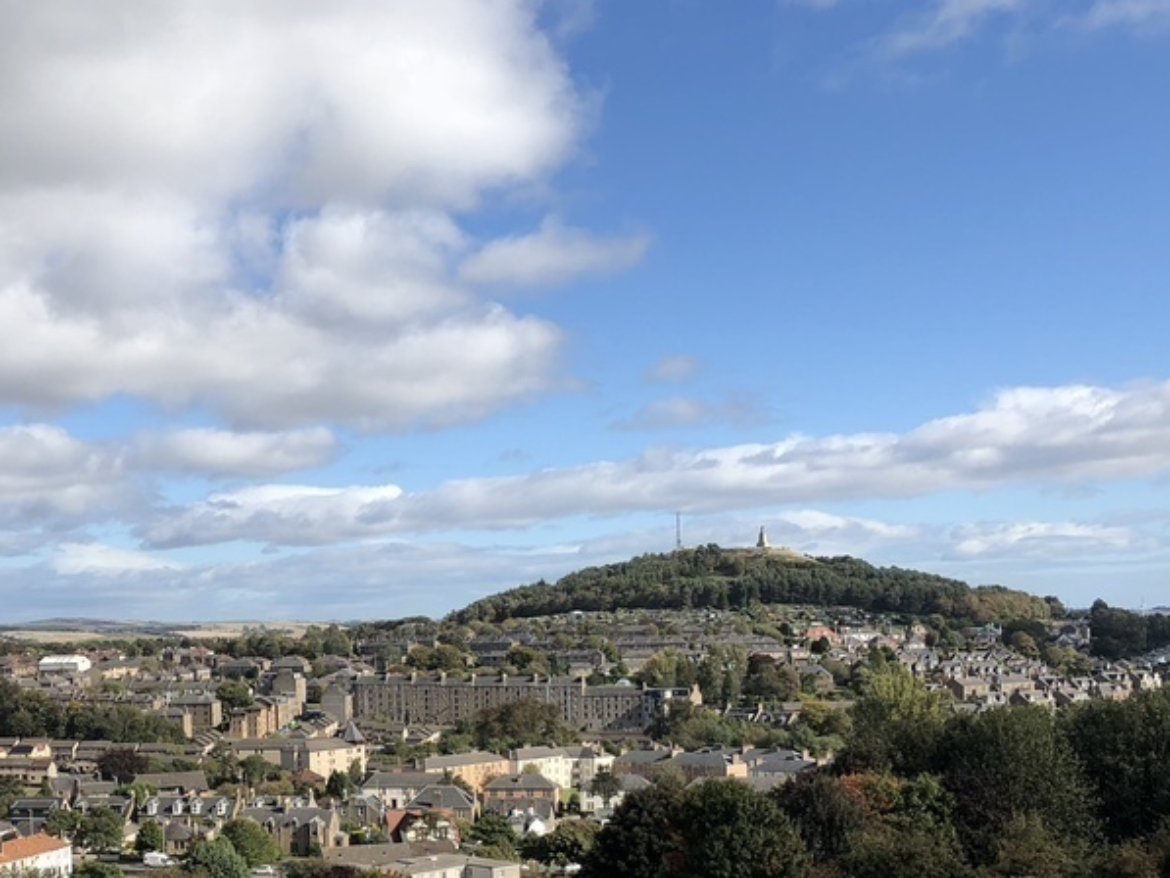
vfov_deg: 29.6
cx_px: 276
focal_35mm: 48
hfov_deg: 38.5
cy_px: 694
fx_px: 1623
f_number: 1.8
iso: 20
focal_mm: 3.99
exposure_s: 1/2288
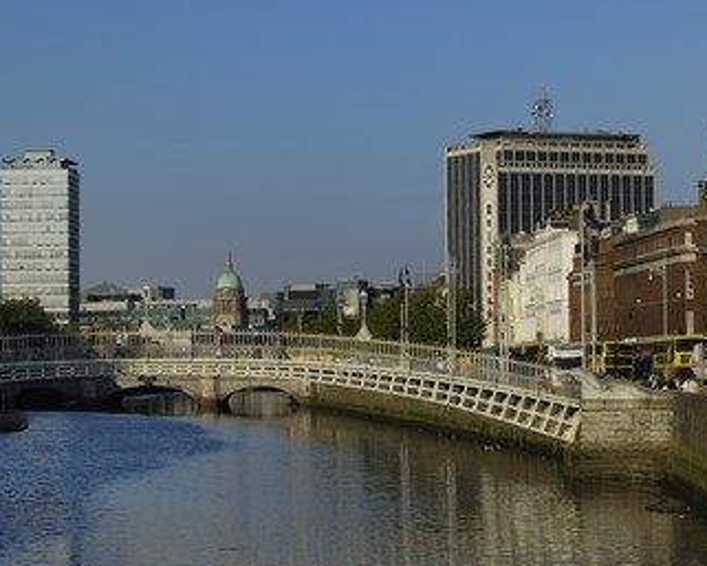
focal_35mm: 129
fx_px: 2700
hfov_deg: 14.9
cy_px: 304
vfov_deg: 12.0
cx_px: 371
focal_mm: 70
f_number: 9
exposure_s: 1/320
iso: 100
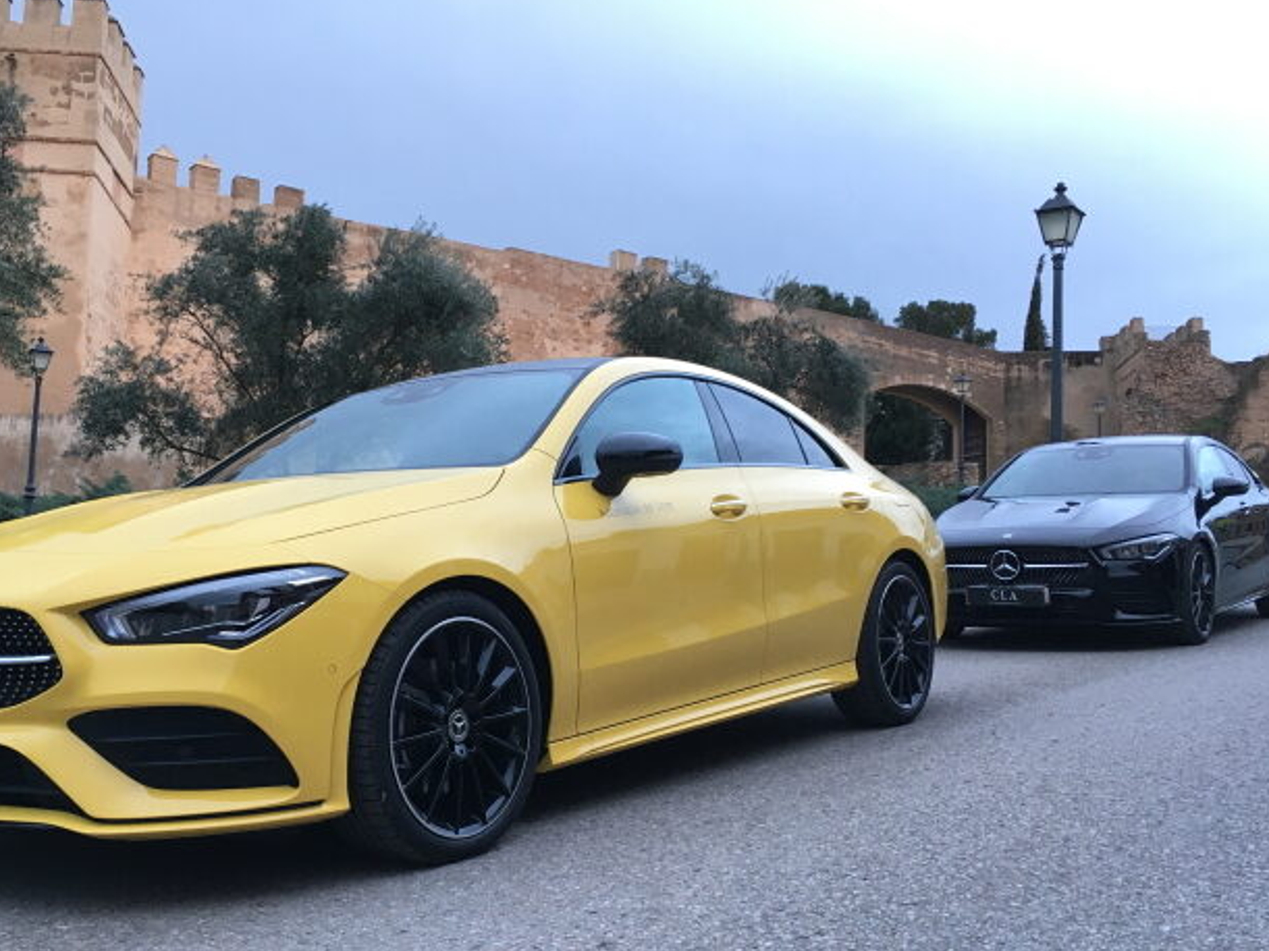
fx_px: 1393
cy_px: 511
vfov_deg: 37.7
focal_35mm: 38
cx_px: 546
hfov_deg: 48.8
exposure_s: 1/33
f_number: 2.2
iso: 80
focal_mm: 4.15
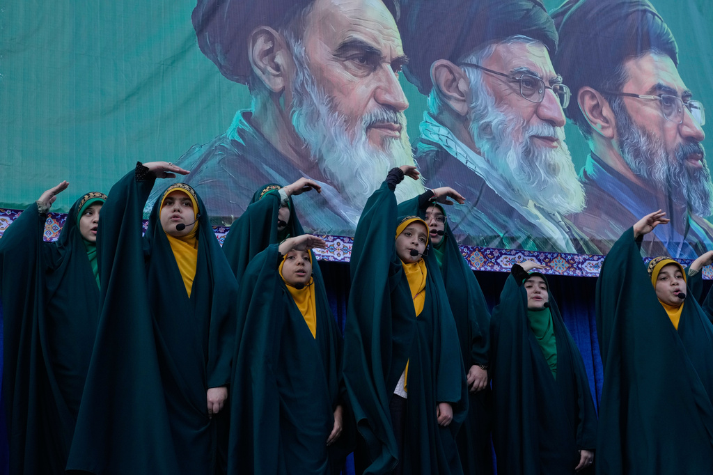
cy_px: 238
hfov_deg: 47.4
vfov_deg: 32.6
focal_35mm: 41
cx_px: 356
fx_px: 812
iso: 1250
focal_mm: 41
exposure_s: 1/500
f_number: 6.3
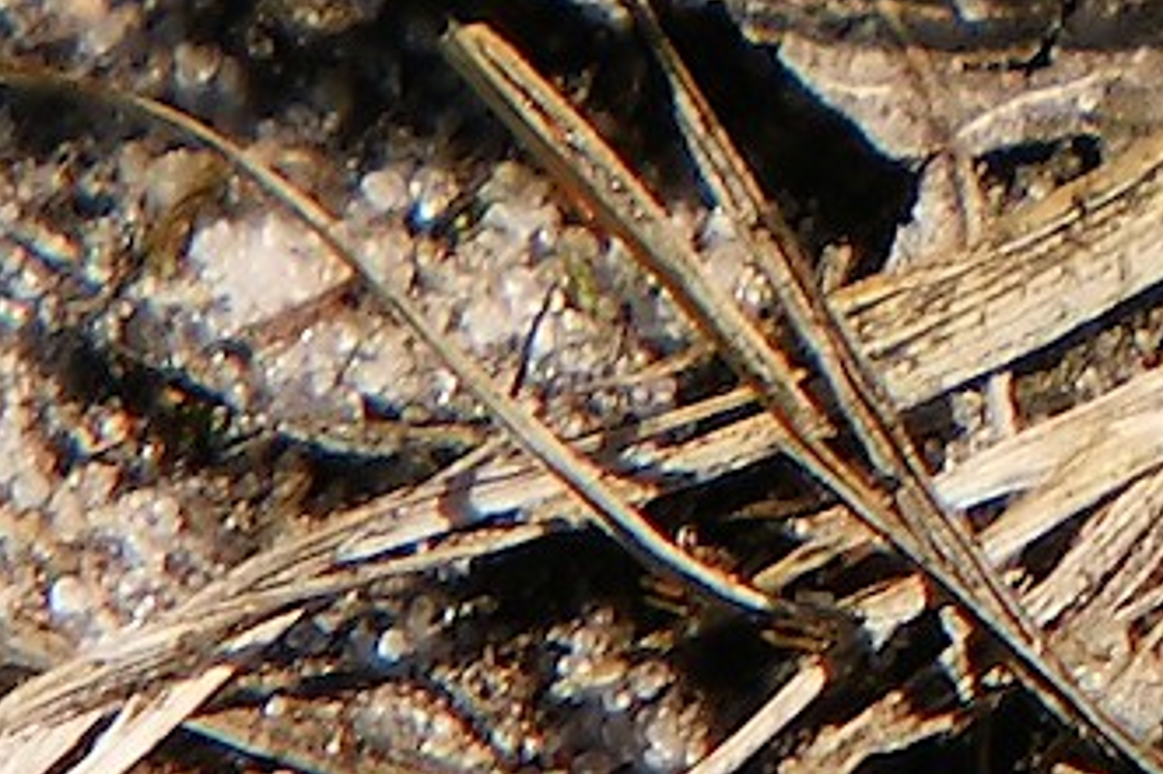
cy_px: -510
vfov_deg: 0.8
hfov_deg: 1.2
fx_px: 54728
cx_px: 1741
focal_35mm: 1695
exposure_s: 1/320
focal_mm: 300
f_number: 9
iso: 200
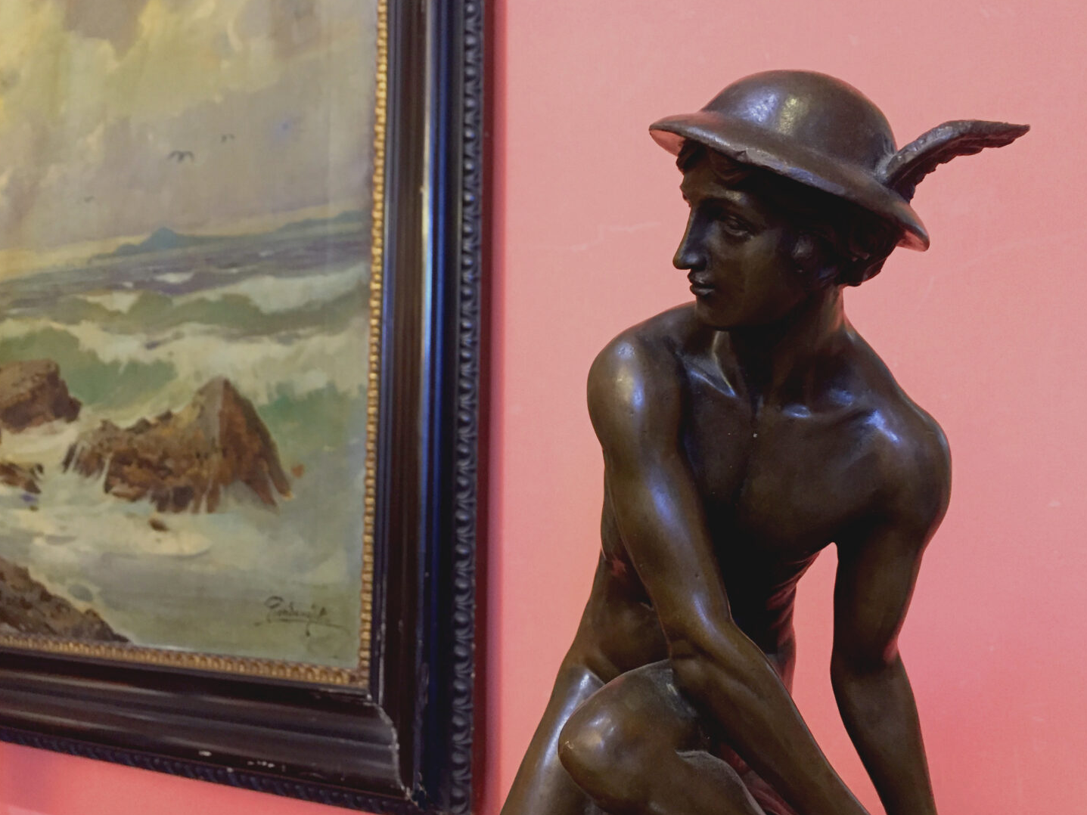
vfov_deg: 45.4
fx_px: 974
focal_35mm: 31
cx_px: 545
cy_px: 395
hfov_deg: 58.3
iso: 250
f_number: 2.2
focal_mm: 4.15
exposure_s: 1/17
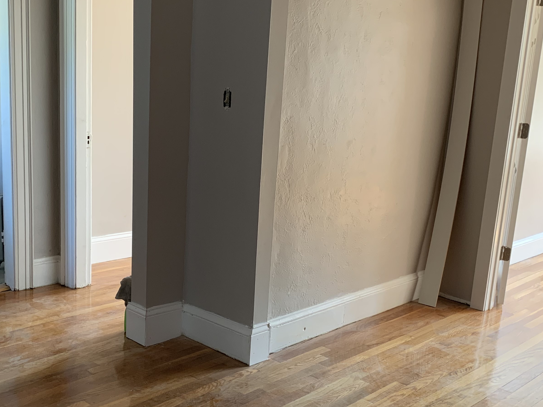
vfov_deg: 32.8
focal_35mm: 44
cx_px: 243
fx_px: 690
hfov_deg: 42.9
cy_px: 240
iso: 100
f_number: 1.8
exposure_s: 1/60
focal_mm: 4.25
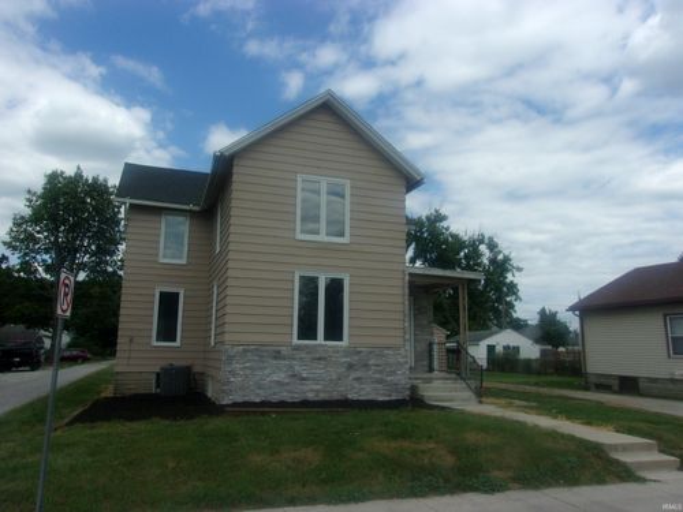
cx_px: 342
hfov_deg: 65.3
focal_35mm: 27
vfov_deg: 51.4
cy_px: 256
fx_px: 533
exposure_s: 1/125
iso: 80
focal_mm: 4.9
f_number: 10.4
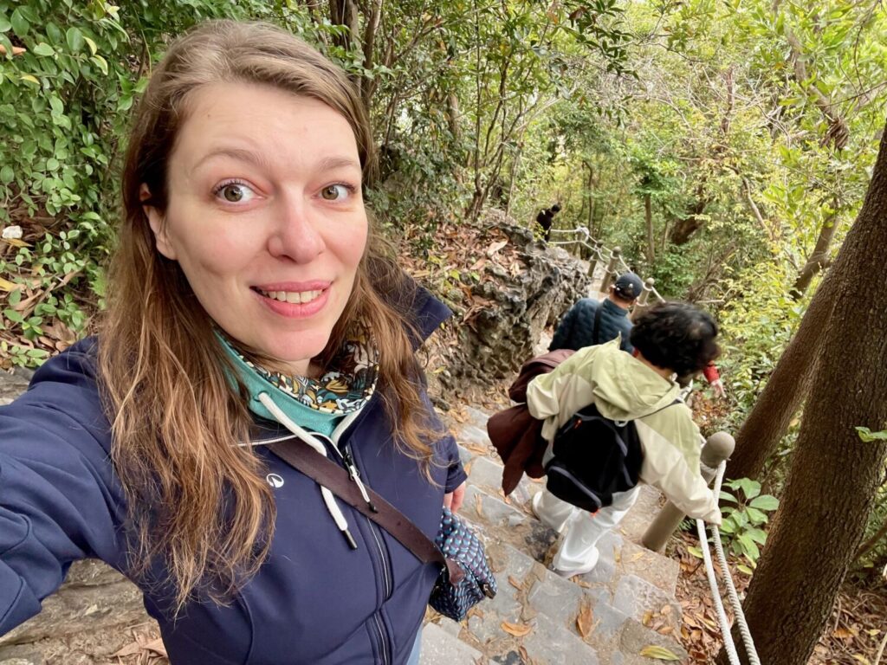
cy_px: 332
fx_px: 589
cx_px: 444
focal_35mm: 23
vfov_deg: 58.9
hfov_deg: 73.9
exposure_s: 1/80
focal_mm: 2.71
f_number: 2.2
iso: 100
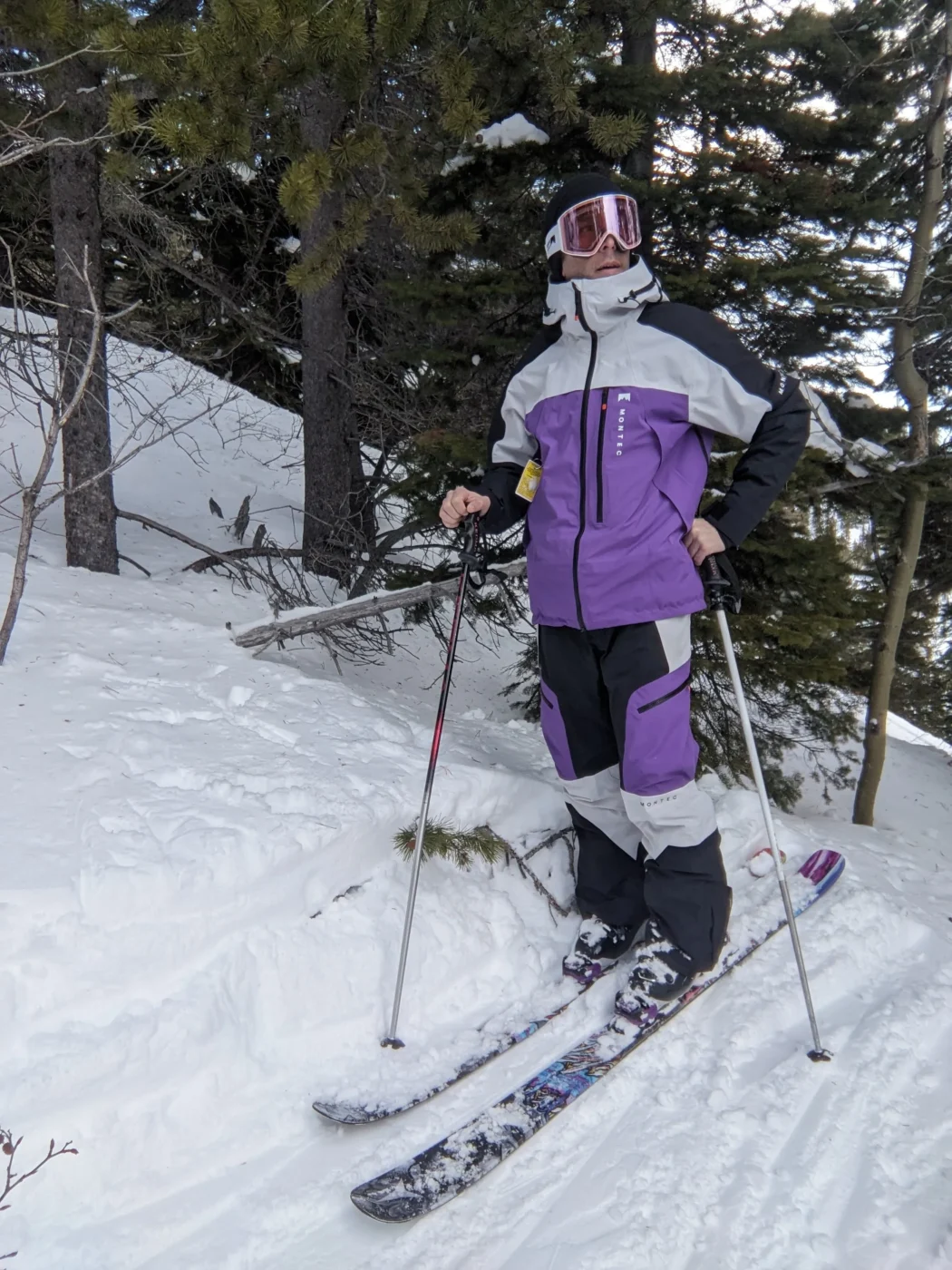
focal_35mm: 24
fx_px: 880
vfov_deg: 71.6
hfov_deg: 56.8
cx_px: 476
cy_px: 635
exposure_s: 1/231
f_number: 2
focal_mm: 2.51
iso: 38
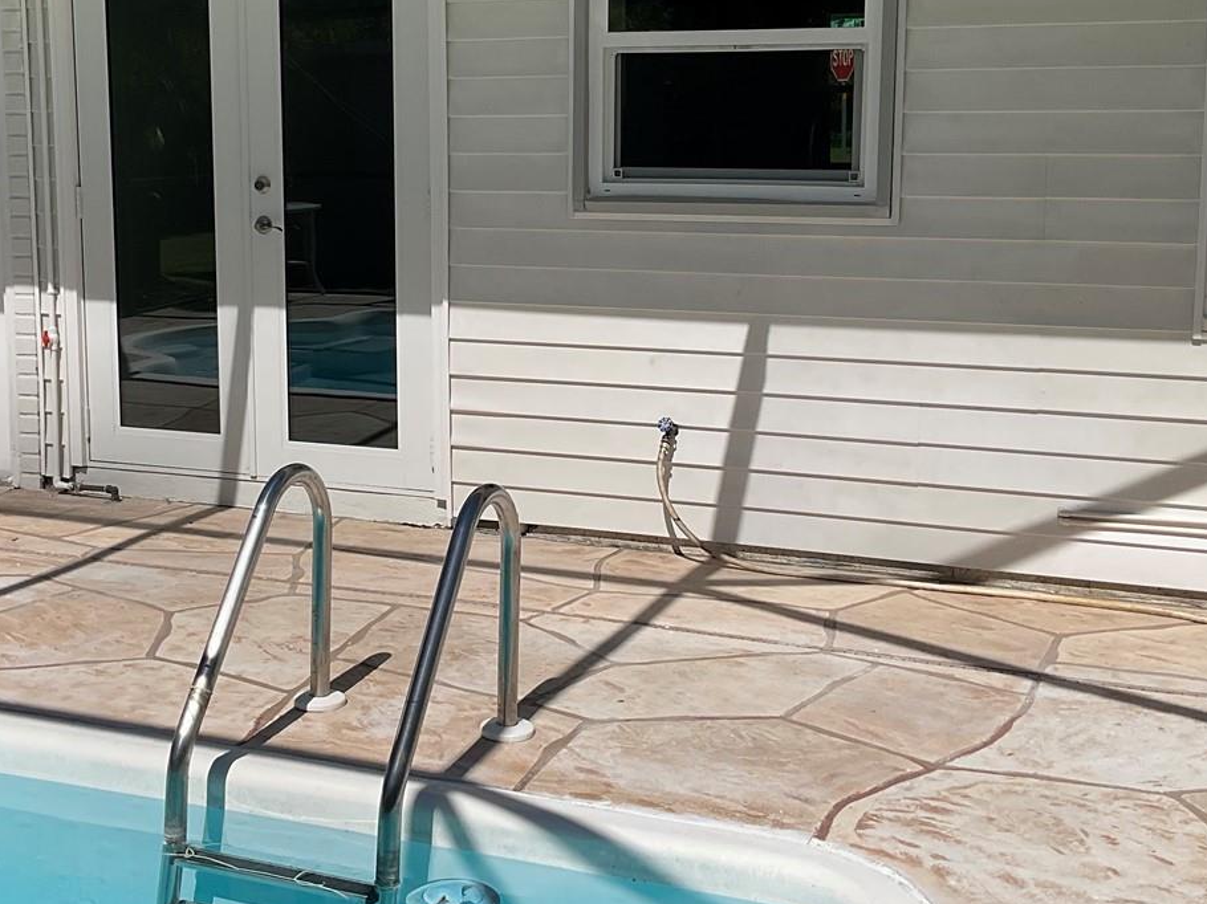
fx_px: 1778
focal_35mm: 51
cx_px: 462
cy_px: 335
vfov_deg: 28.4
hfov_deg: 37.3
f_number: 1.8
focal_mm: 3
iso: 16
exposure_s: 1/2959
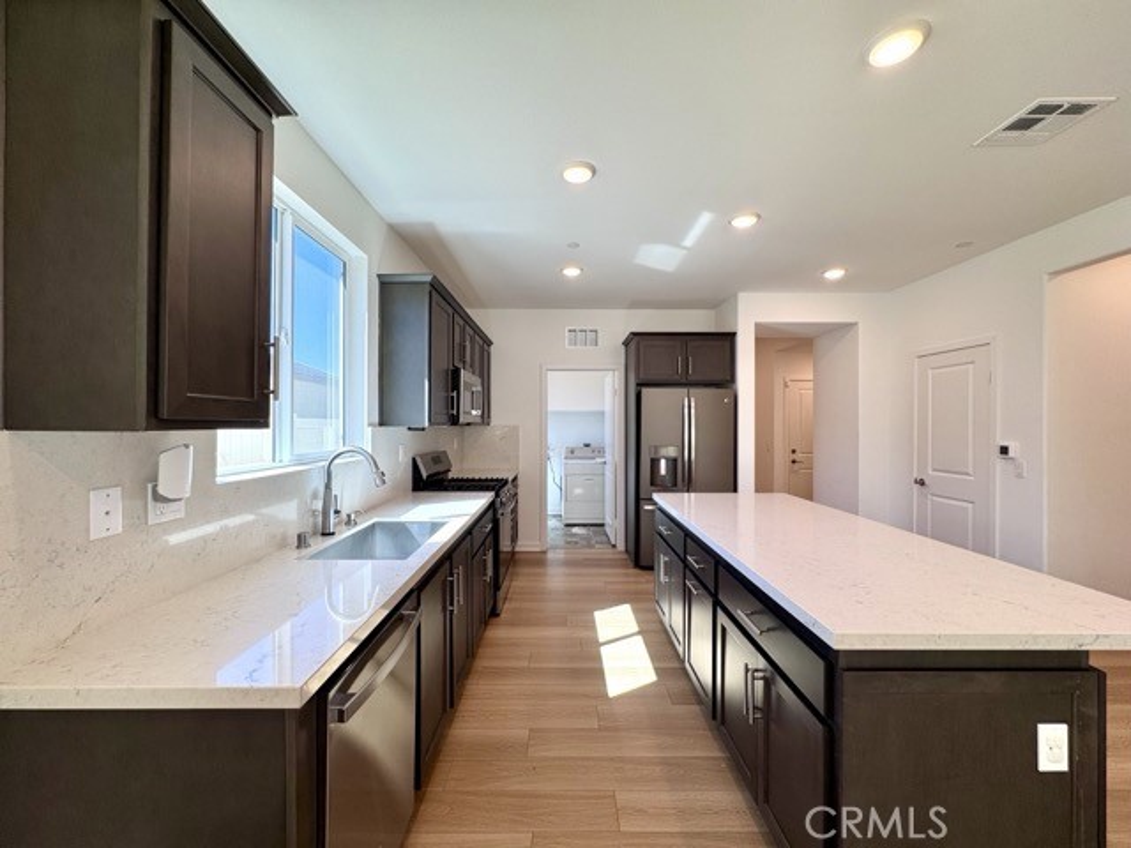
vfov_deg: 85.7
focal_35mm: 14
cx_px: 566
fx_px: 457
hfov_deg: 102.1
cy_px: 424
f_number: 2.2
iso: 50
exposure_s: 1/120
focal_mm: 2.22
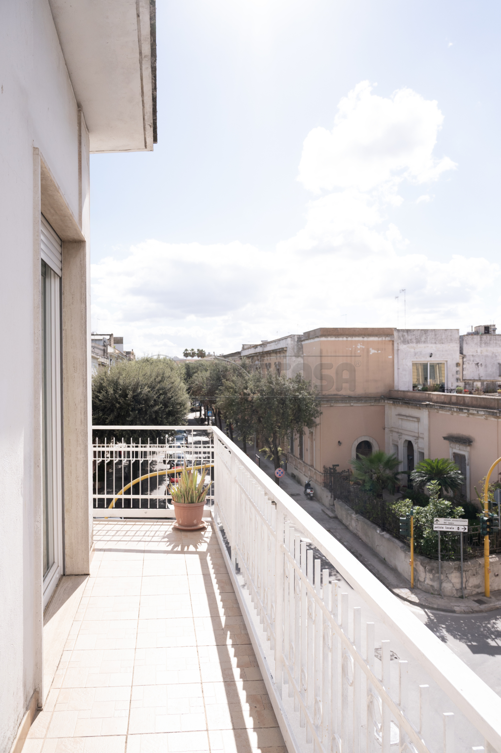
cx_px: 250
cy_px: 376
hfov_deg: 53.1
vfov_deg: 73.8
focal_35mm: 24
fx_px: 502
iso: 800
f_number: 7.1
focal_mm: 24
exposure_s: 1/2000
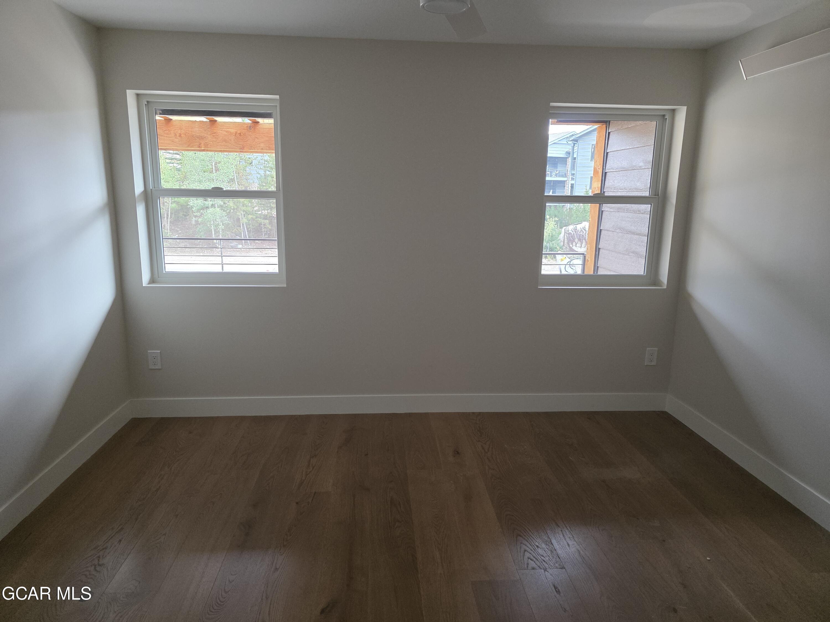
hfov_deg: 73.9
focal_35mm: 23
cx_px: 415
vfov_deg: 58.9
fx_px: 551
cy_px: 311
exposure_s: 1/120
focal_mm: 6.3
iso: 250
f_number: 1.7
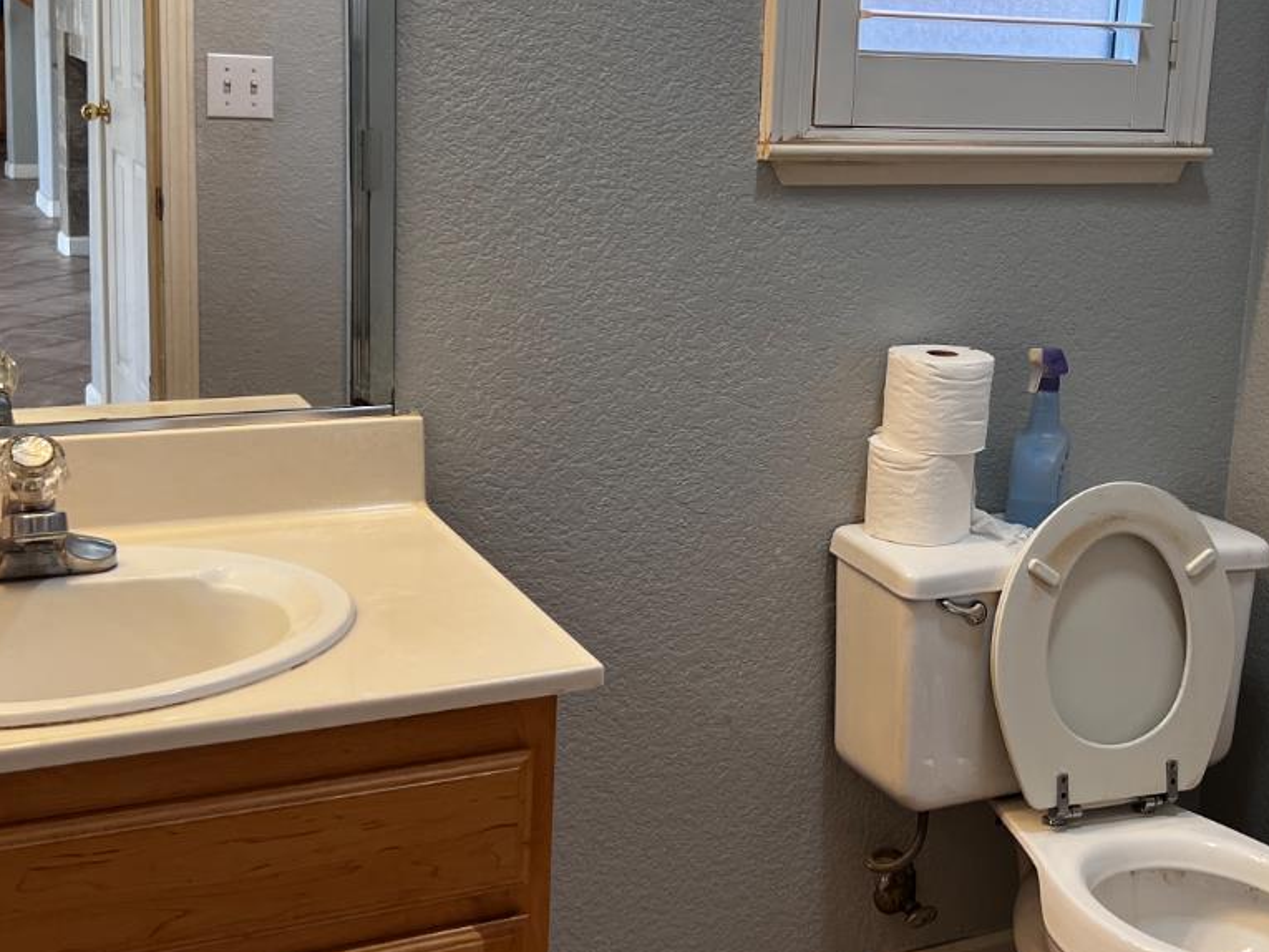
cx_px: 886
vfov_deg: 28.5
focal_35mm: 51
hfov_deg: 36.9
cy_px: 371
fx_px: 1870
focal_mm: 5.7
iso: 80
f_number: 1.5
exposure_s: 1/120
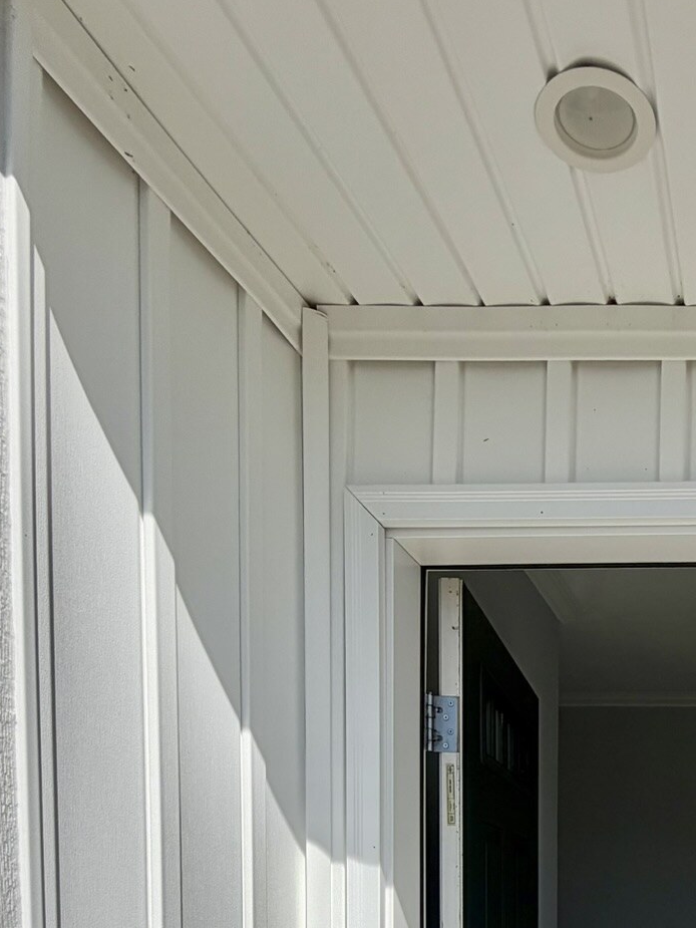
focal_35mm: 31
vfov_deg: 47.2
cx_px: 696
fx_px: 831
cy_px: 952
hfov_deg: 40.0
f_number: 2.2
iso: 20
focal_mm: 2.22
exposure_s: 1/2092
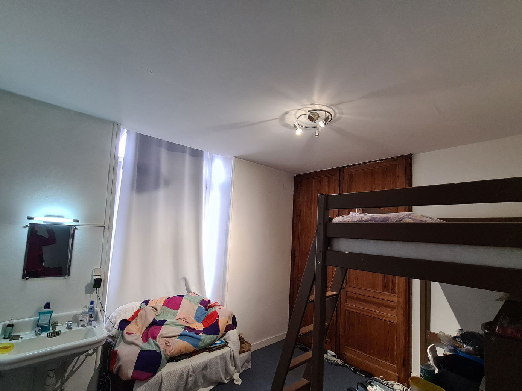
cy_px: 214
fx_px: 226
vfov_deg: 81.5
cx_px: 265
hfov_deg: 98.2
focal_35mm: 15
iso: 400
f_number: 2.2
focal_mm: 2.2
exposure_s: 1/50
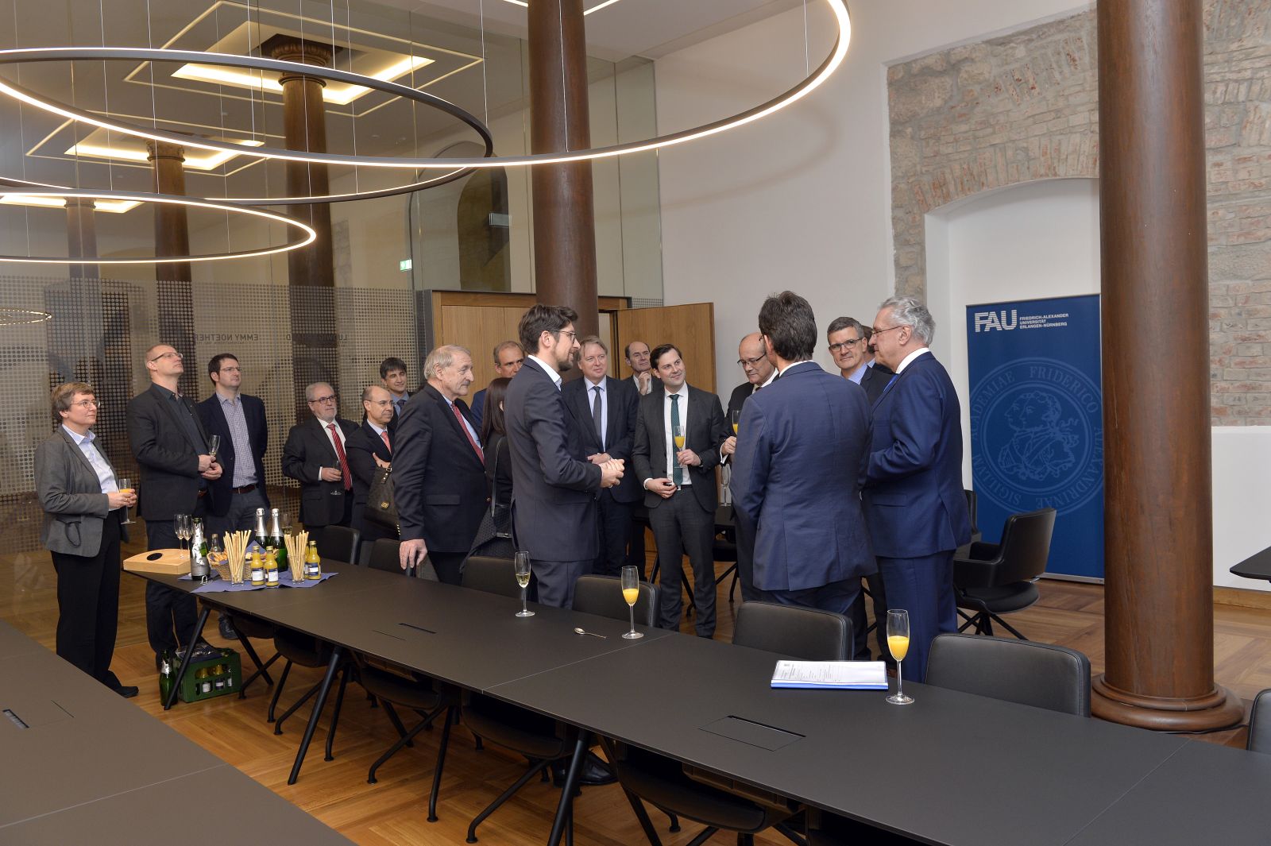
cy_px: 423
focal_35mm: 29
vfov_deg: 44.9
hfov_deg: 63.7
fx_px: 1023
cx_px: 636
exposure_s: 1/60
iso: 800
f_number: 5.6
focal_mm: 29
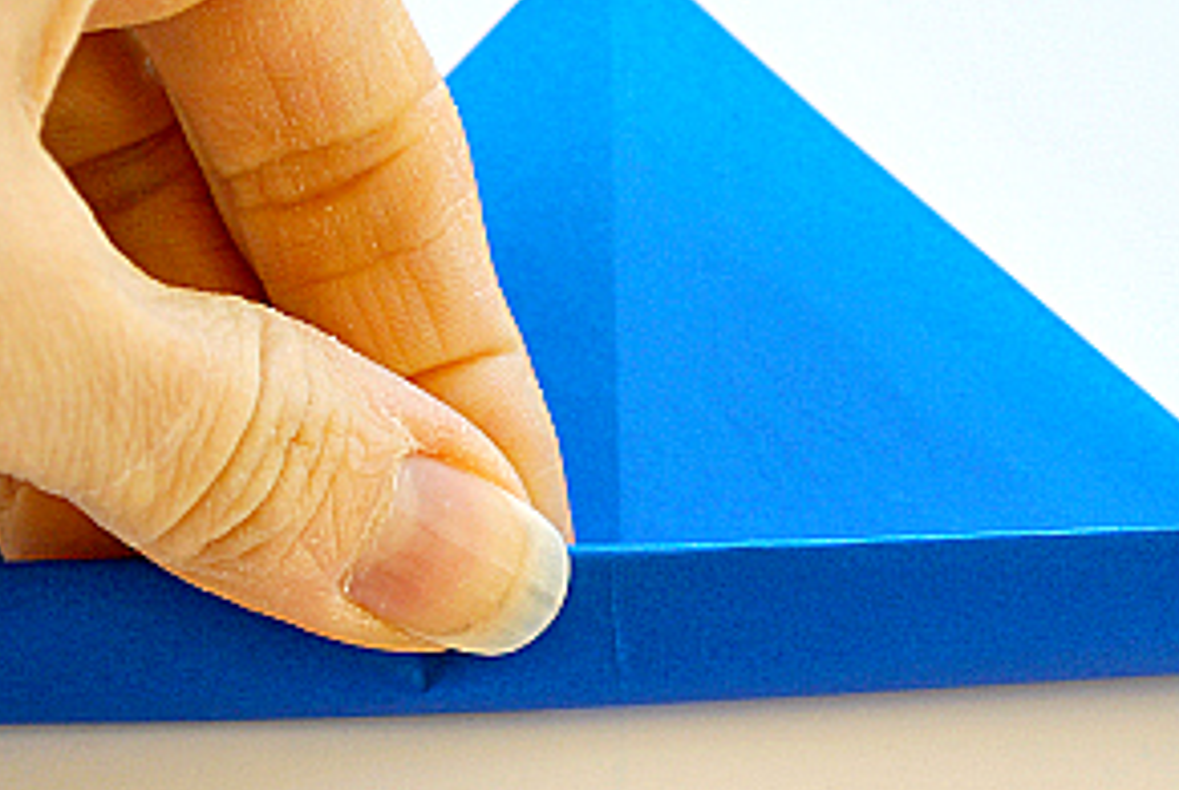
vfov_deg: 9.1
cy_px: 537
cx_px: 652
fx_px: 4986
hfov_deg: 13.5
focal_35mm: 152
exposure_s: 1/125
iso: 100
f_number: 5.6
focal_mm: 46
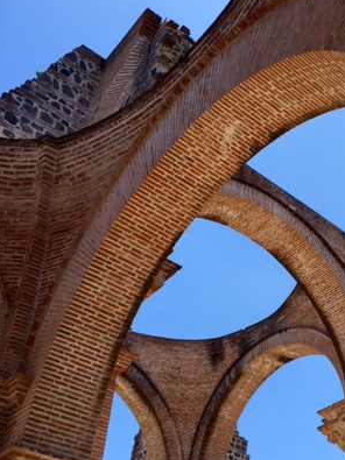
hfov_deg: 30.1
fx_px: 625
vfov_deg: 40.4
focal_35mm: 47
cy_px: 249
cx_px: 277
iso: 32
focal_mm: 4.15
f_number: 2.2
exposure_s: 1/1276
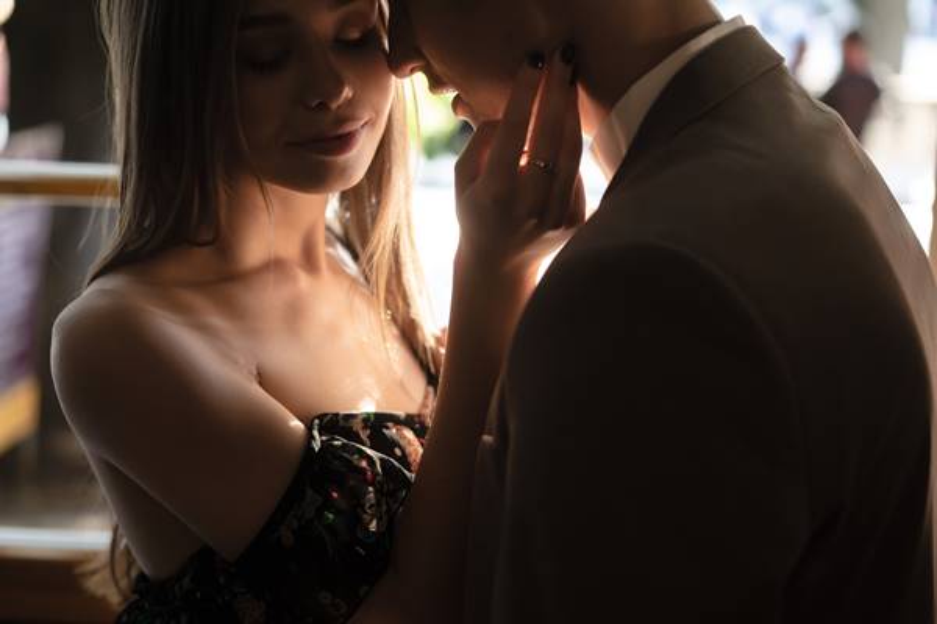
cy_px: 312
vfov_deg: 24.6
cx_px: 468
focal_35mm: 55
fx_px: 1431
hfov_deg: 36.2
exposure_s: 1/100
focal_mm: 55
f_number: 2.5
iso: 640
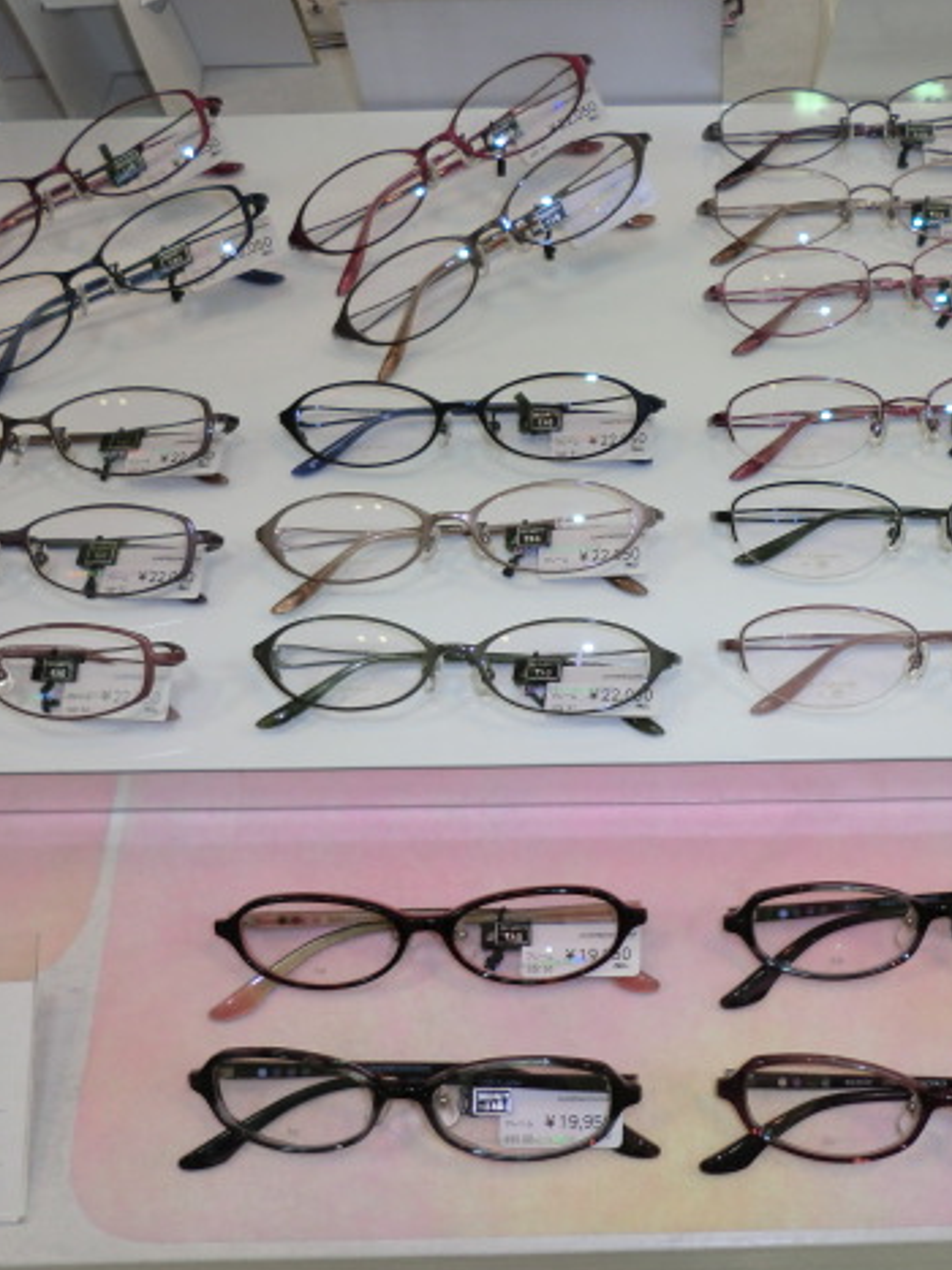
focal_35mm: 37
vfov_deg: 50.1
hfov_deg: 37.9
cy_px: 645
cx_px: 683
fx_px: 1357
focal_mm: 4.9
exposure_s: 1/60
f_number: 3.2
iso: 64
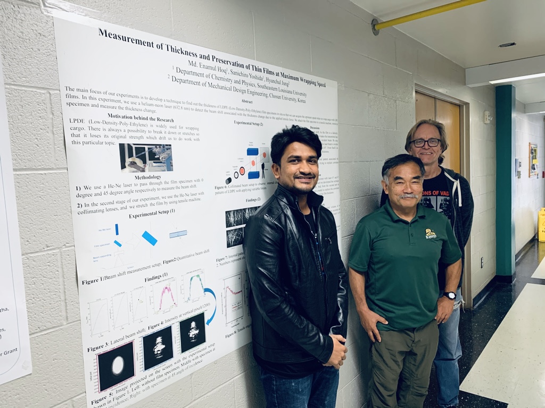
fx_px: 409
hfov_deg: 67.3
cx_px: 272
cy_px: 204
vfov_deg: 53.1
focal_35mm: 26
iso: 160
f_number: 1.8
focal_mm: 4.25
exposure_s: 1/60
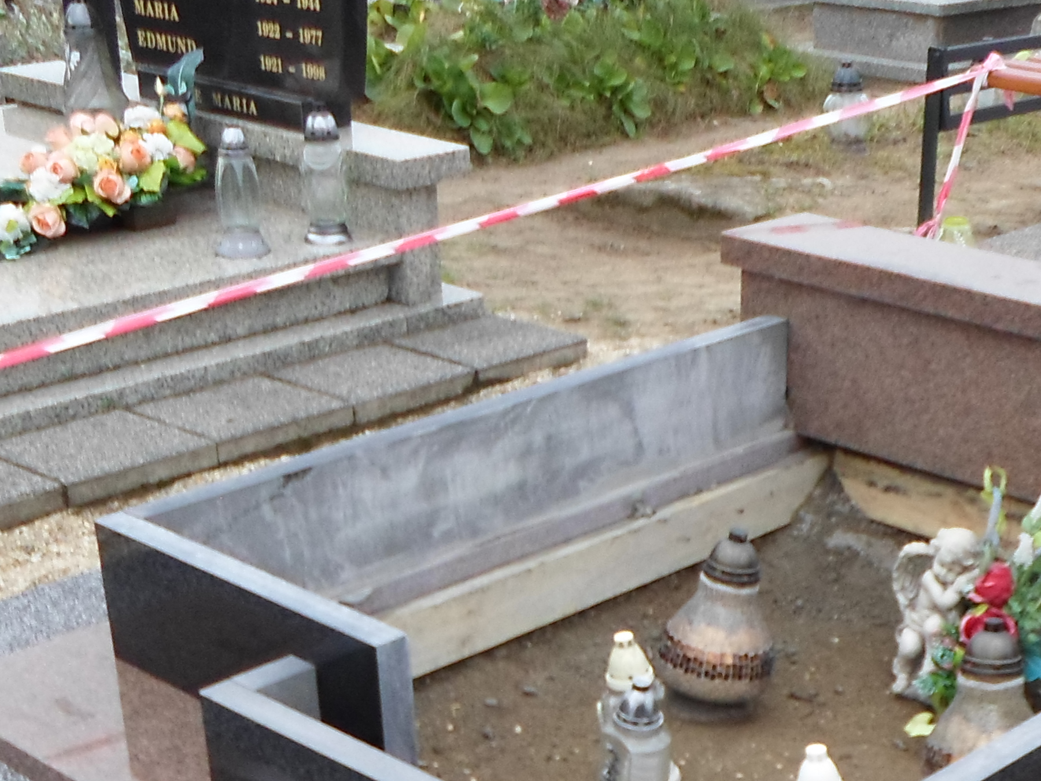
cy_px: 802
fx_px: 1925
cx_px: 736
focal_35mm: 64
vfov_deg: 22.0
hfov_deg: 29.9
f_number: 2.5
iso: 80
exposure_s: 1/500
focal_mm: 4.5
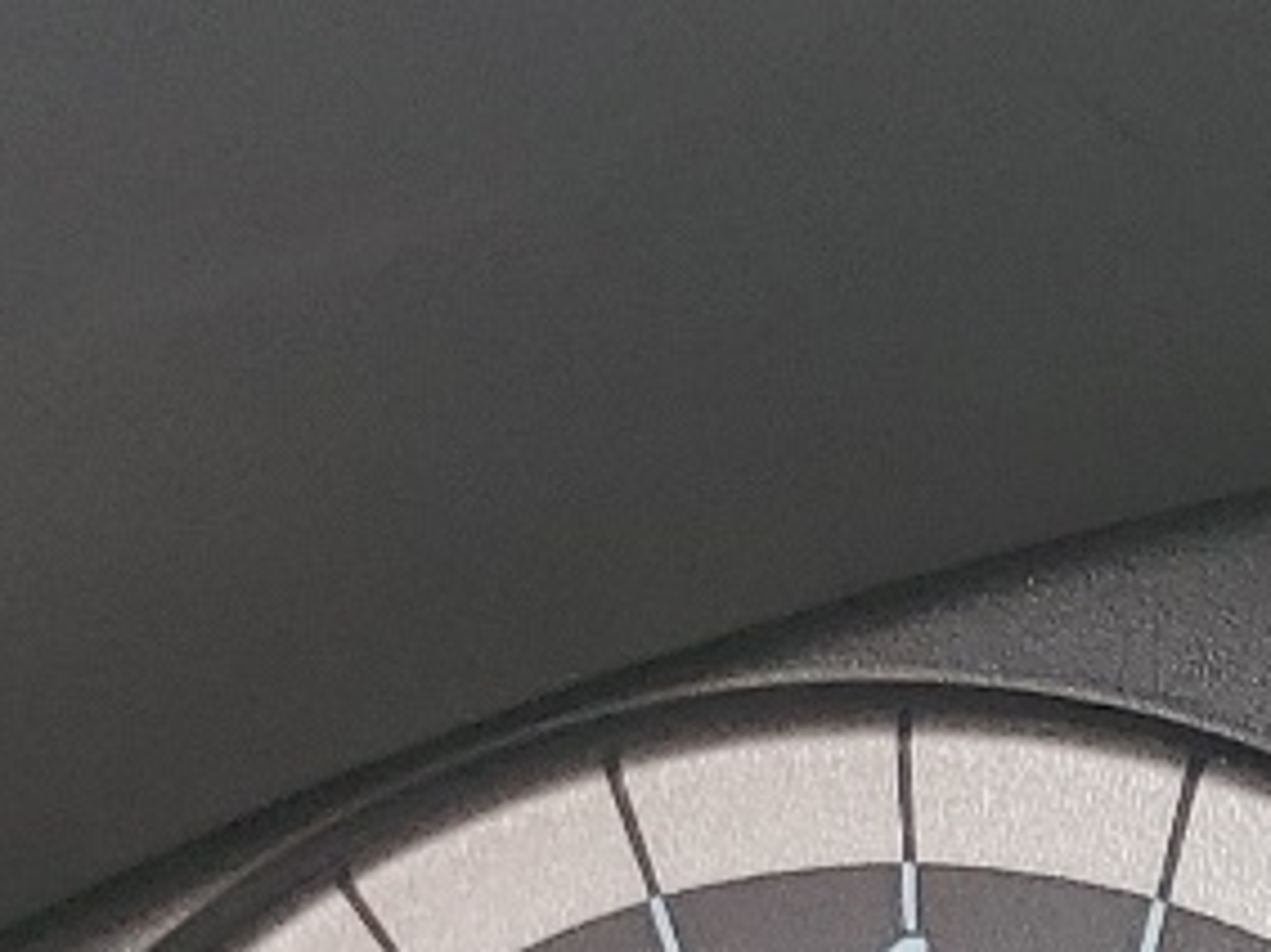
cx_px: 2632
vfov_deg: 9.8
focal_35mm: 147
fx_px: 5395
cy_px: 1437
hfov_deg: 11.8
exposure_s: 1/196
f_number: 1.5
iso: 50
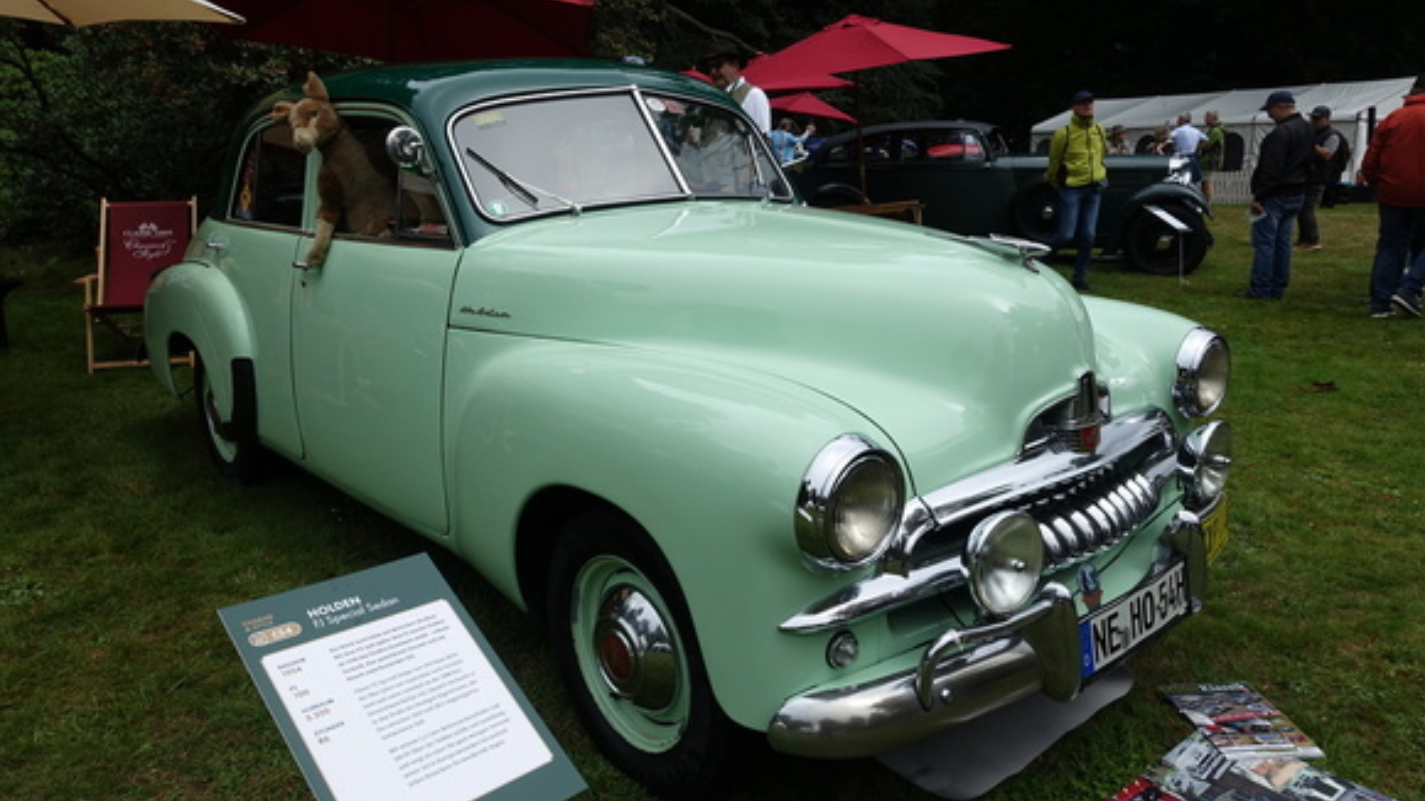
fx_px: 982
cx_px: 695
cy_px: 366
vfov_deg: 44.3
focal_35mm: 26
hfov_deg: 71.9
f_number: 5.6
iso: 125
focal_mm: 8.8
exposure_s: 1/250
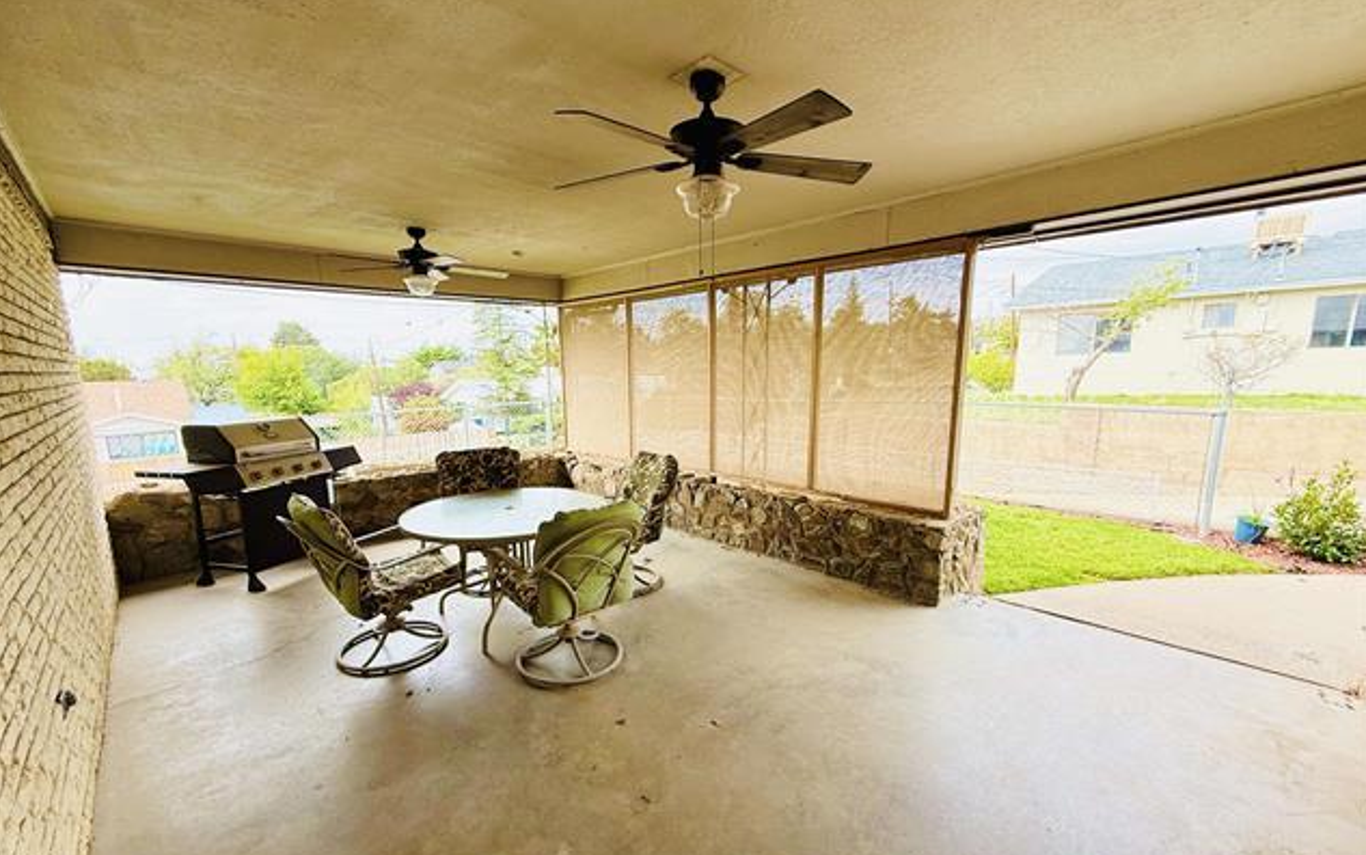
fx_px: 559
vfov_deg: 74.6
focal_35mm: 15
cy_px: 471
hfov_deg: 101.4
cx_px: 682
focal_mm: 2.22
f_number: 2.2
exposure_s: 1/336
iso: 64
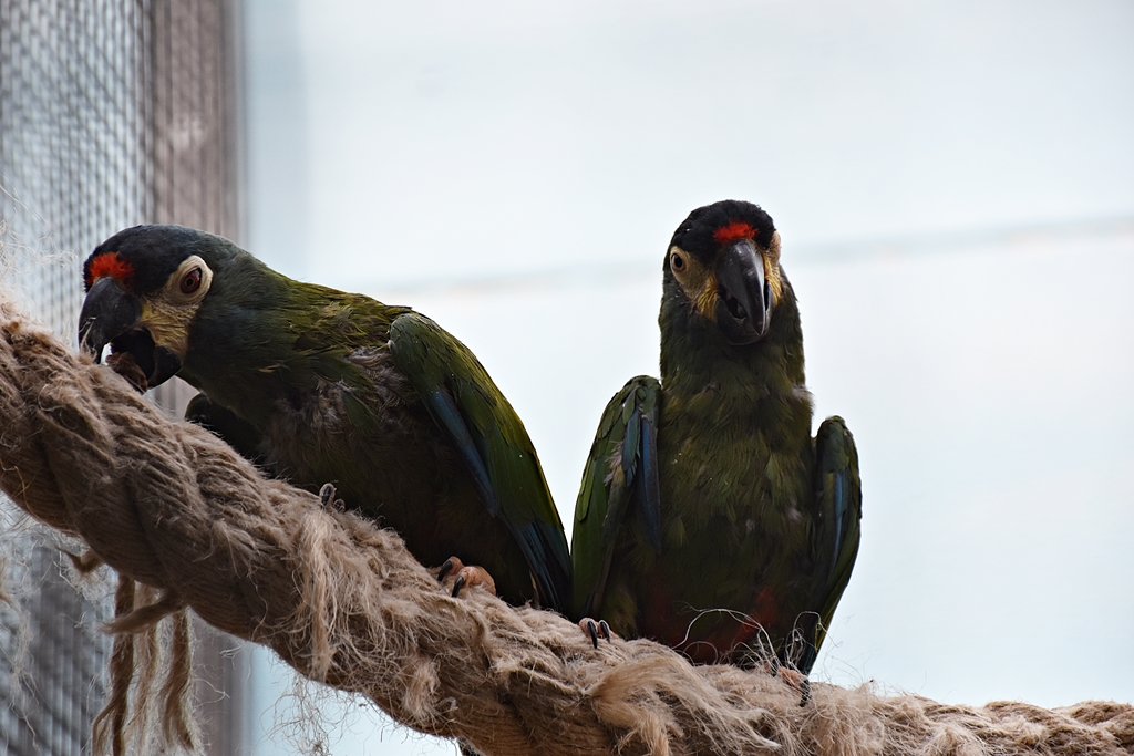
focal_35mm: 210
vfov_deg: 6.5
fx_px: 6615
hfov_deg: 9.8
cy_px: 378
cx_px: 567
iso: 400
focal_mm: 140
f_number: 5.6
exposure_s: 1/400
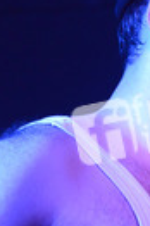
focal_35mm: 300
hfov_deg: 4.5
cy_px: 210
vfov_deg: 6.9
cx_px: 210
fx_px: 1880
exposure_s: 1/320
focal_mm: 98
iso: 6400
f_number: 3.5
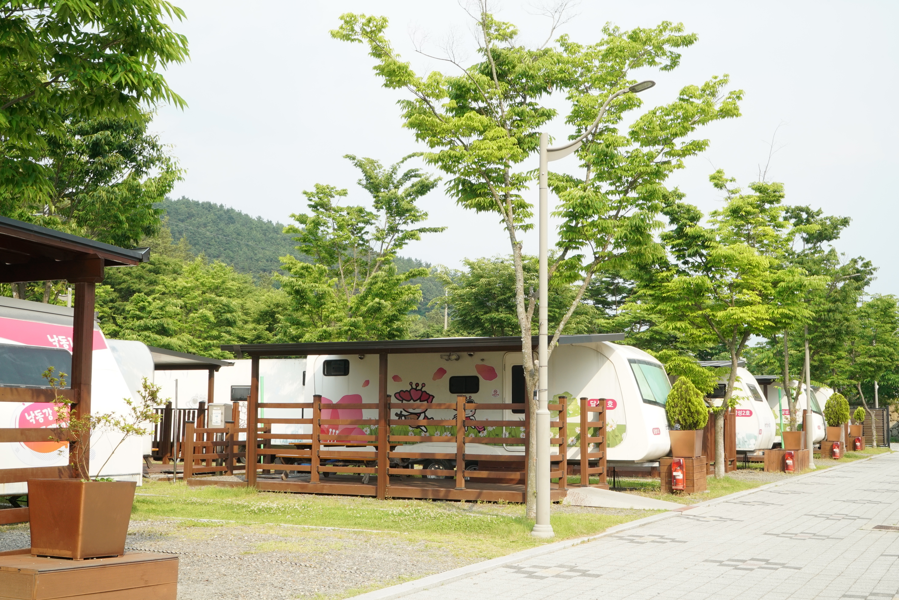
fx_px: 1049
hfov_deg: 46.4
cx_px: 450
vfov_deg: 31.9
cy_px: 300
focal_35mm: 42
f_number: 22
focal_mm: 42
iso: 500
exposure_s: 1/50
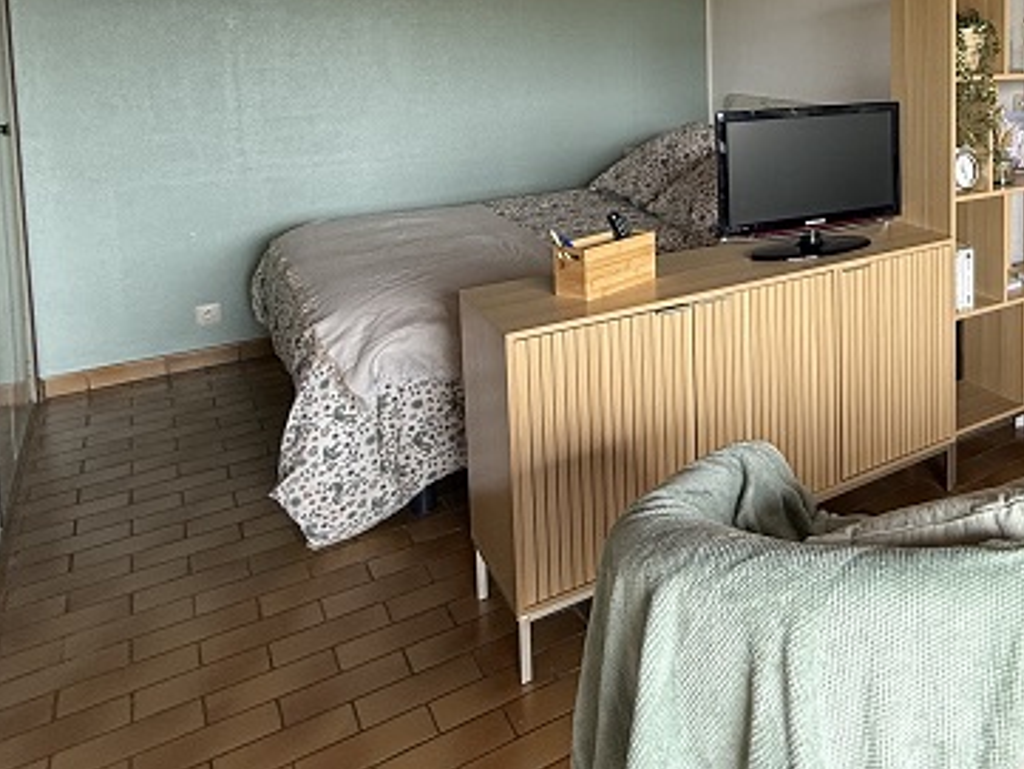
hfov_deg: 49.6
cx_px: 981
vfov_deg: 42.3
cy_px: 99
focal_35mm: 31
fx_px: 917
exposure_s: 1/99
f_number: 2.2
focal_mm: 2.22
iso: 125
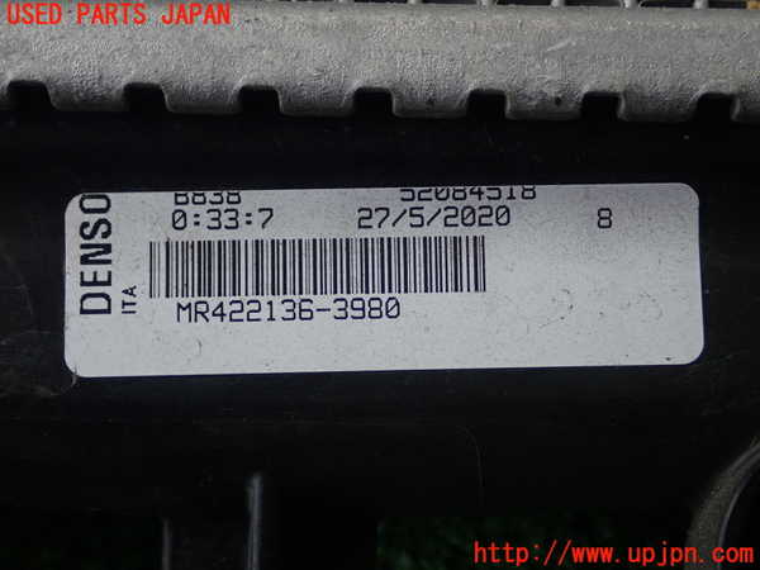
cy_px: 285
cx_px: 380
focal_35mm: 74
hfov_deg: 26.3
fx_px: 1625
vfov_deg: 19.9
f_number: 4.2
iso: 200
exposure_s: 1/80
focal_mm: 13.47
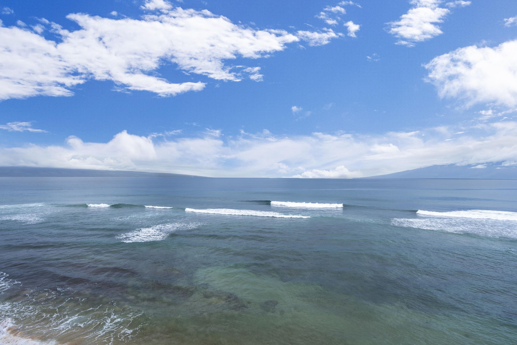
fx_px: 258
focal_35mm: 18
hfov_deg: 89.9
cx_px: 245
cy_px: 178
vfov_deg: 67.4
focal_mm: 16
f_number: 8
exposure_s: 1/400
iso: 100
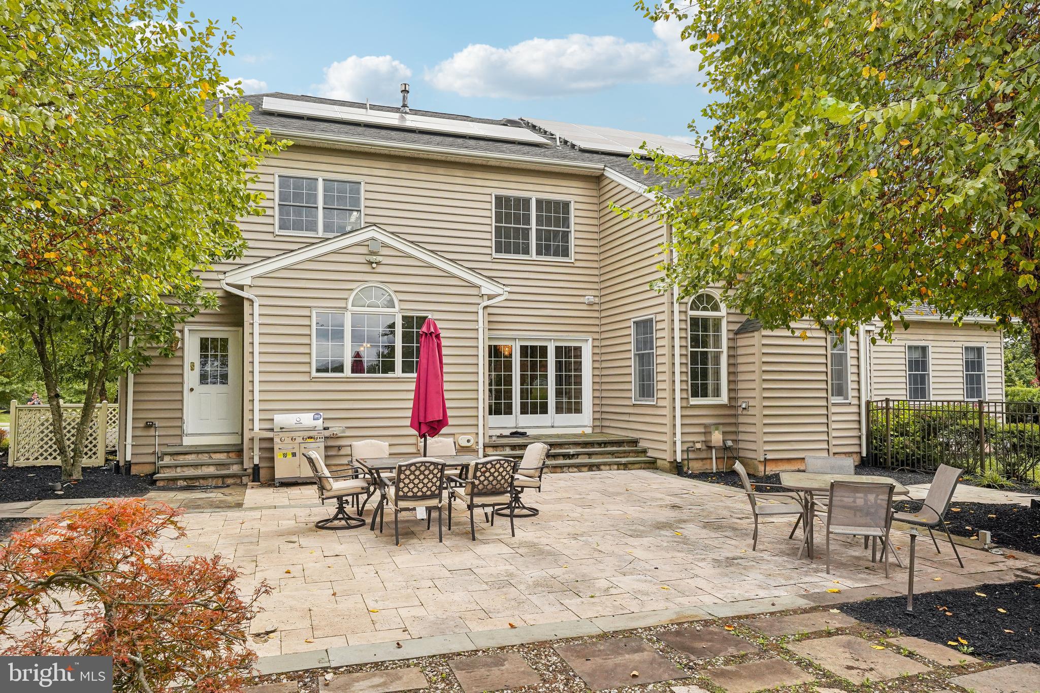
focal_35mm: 21
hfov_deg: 80.9
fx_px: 609
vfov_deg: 59.3
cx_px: 520
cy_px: 346
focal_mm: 21.1
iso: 1000
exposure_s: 1/1250
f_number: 8
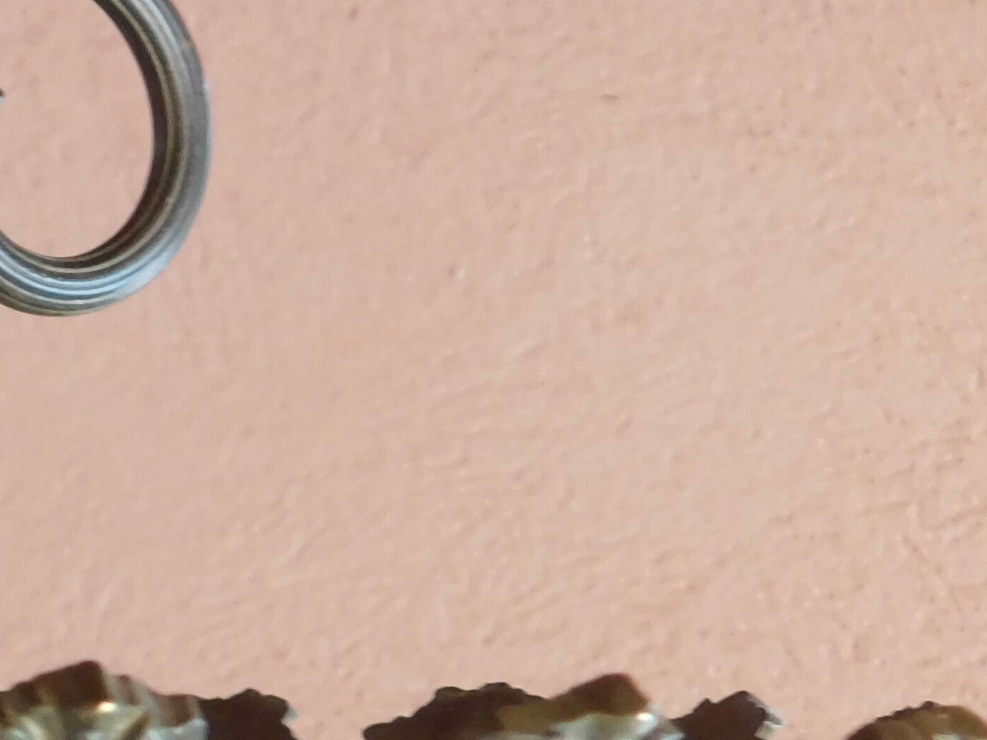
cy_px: 590
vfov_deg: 12.5
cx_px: -498
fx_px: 3364
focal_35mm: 118
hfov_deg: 15.4
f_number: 3.5
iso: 250
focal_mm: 6.3
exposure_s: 1/30
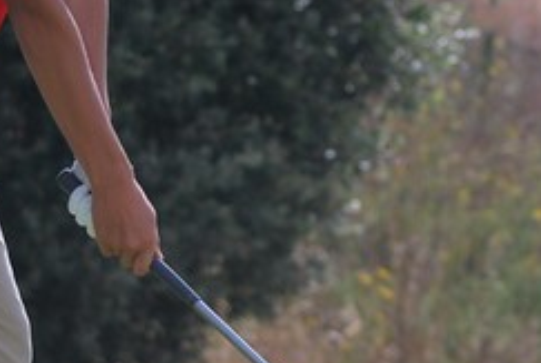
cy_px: 130
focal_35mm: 345
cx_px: 216
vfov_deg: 4.0
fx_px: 5194
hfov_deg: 6.0
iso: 100
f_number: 4
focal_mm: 70
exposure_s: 1/1000
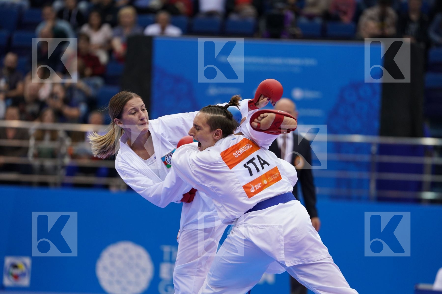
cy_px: 147
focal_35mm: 200
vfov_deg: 6.9
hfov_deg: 10.3
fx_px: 2455
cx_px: 221
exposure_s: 1/1000
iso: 1250
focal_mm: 200
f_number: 2.8
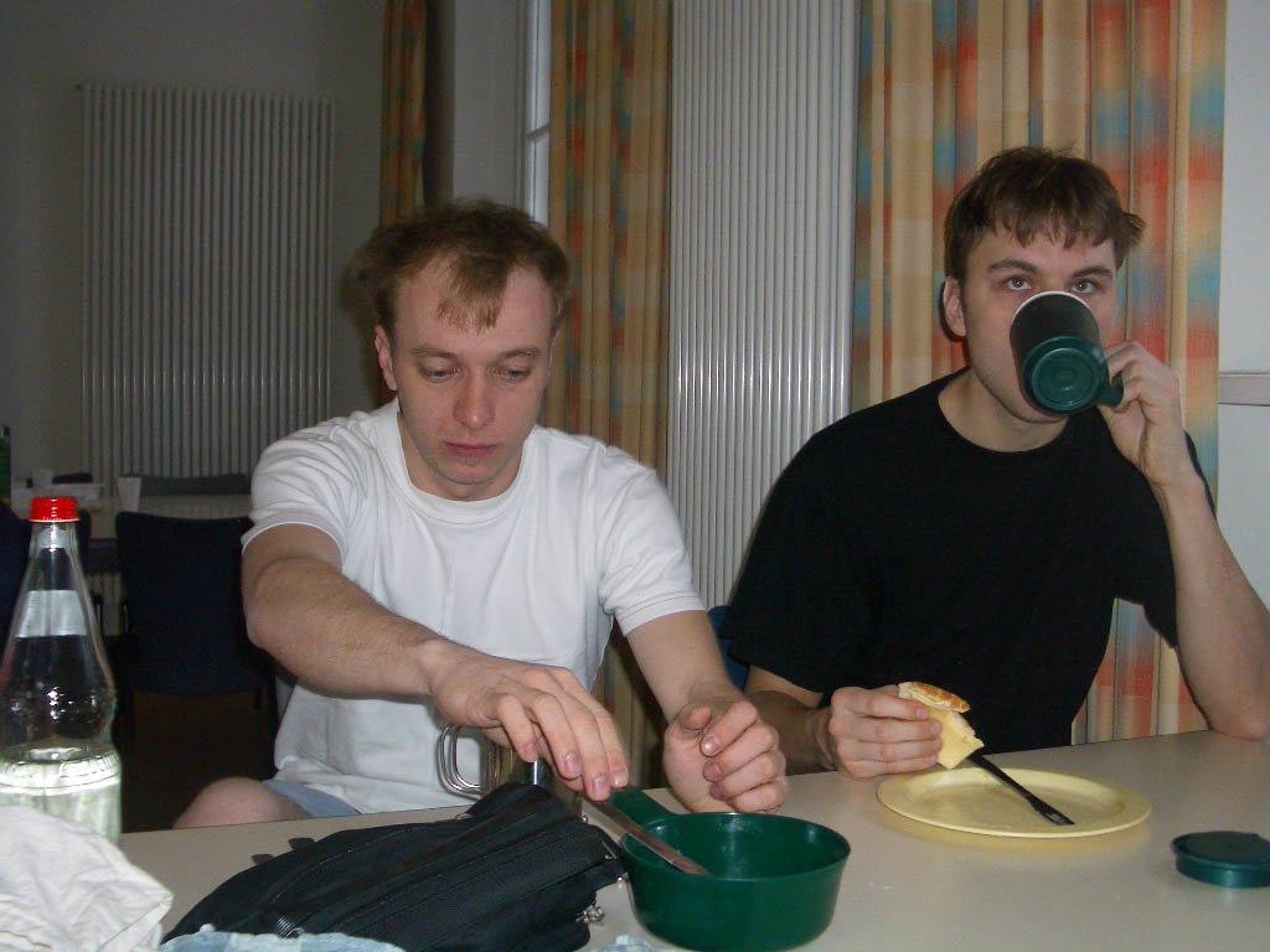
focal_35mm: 41
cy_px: 476
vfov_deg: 35.1
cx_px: 635
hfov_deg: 45.8
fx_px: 1504
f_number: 2.8
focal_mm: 6.8
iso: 100
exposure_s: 1/60
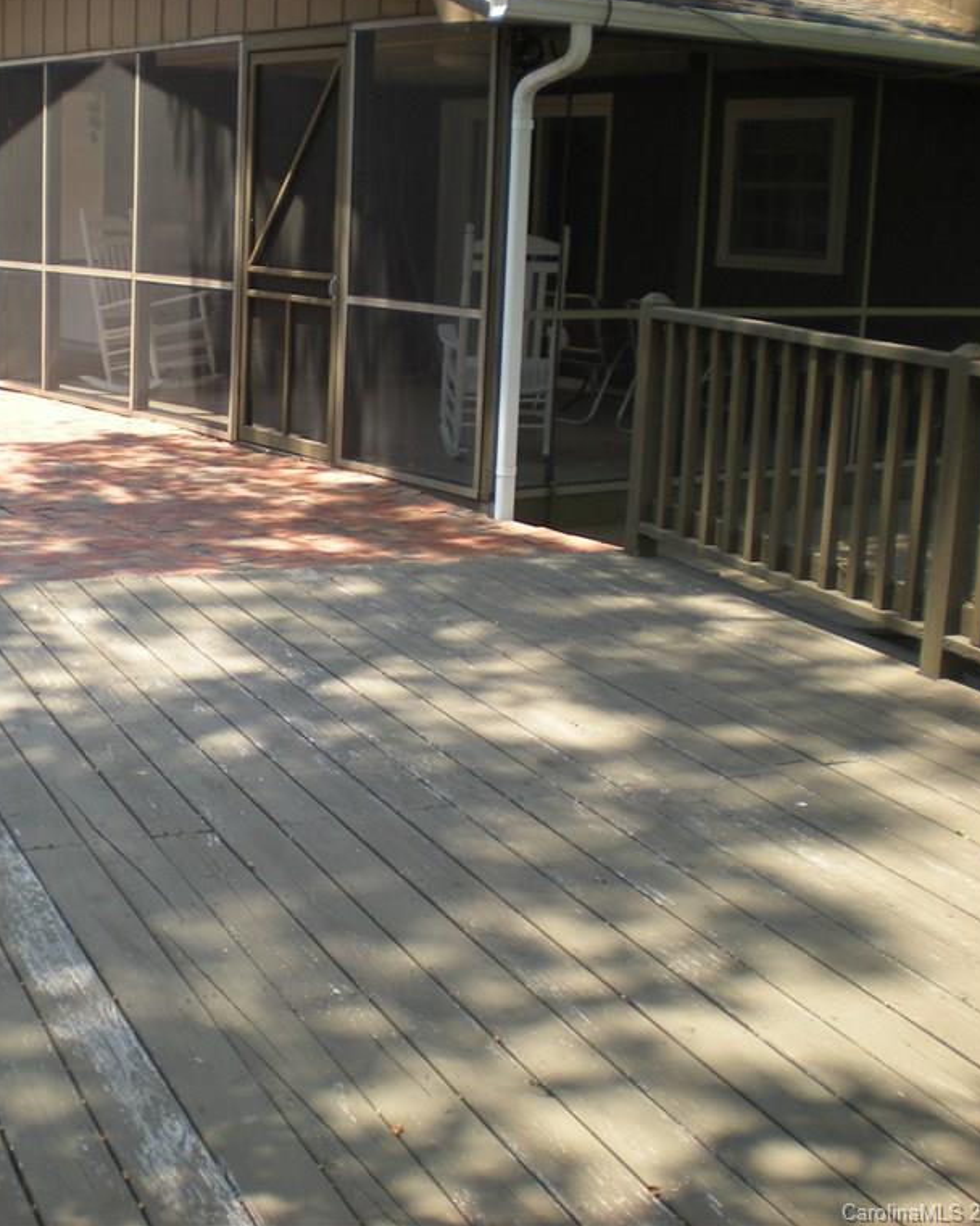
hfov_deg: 29.6
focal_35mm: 50
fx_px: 1813
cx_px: 201
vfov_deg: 37.3
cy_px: 608
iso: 89
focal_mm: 6.3
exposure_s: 1/313
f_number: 3.1
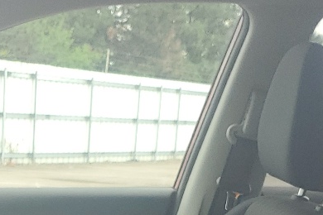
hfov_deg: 17.9
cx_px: -7
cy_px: 482
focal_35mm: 111
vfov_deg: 10.8
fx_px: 996
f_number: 1.5
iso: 50
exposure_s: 1/303
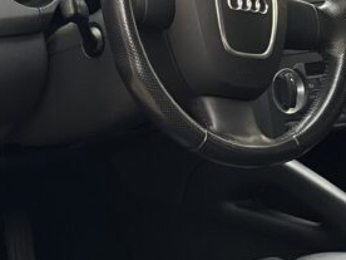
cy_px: 57
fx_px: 2229
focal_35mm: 223
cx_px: 6
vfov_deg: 6.7
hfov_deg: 8.8
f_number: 2.8
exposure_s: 1/121
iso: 250
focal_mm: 9
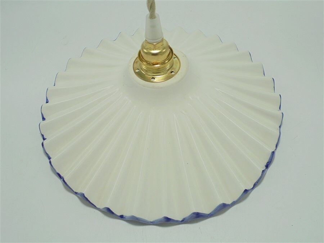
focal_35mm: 34
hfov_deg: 54.0
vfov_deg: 41.8
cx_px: 162
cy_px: 122
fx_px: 318
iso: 100
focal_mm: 6.1
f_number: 4
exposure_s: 1/100
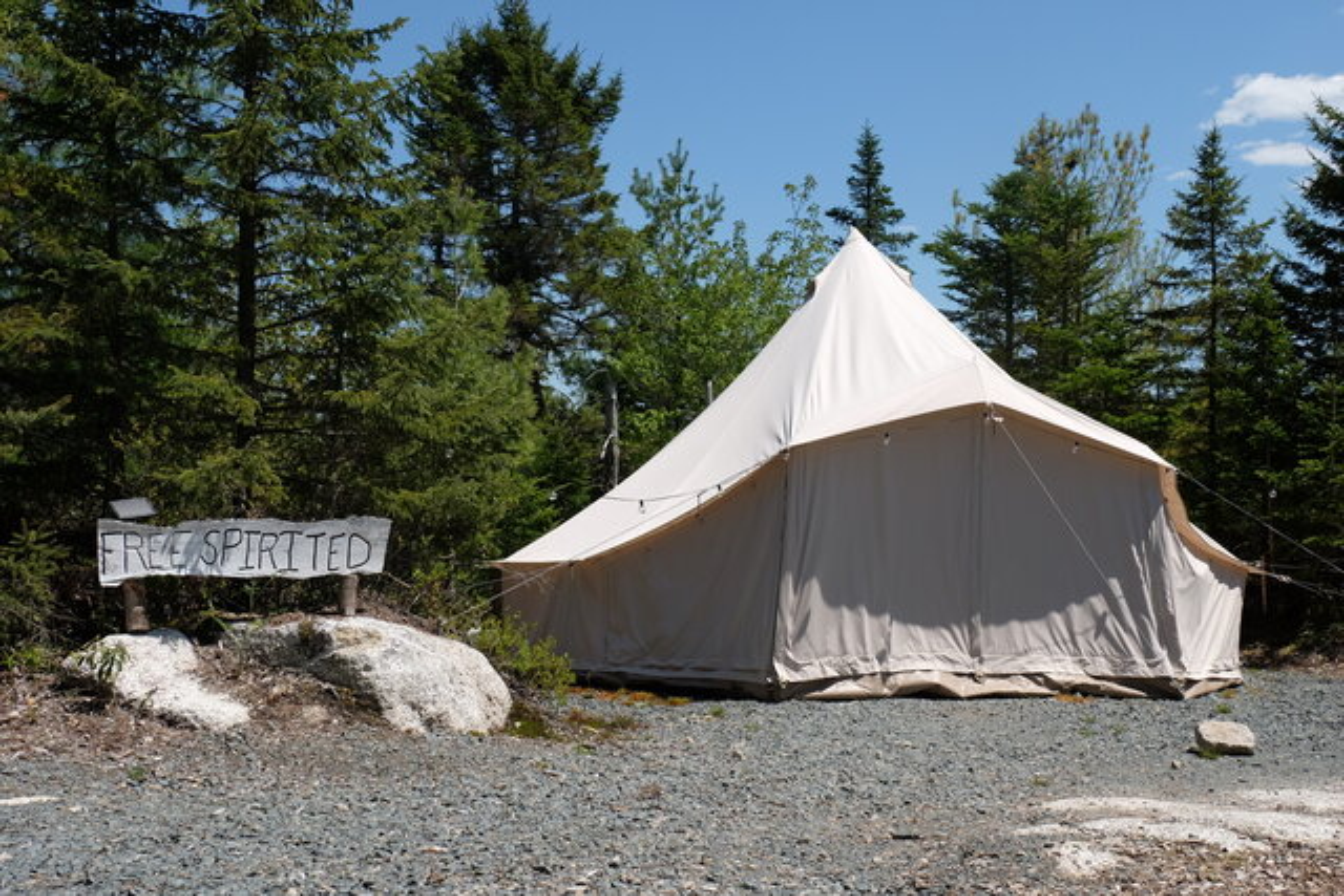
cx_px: 672
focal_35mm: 36
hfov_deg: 53.1
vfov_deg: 36.9
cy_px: 448
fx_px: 1344
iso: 200
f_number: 9
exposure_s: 1/350
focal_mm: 24.3
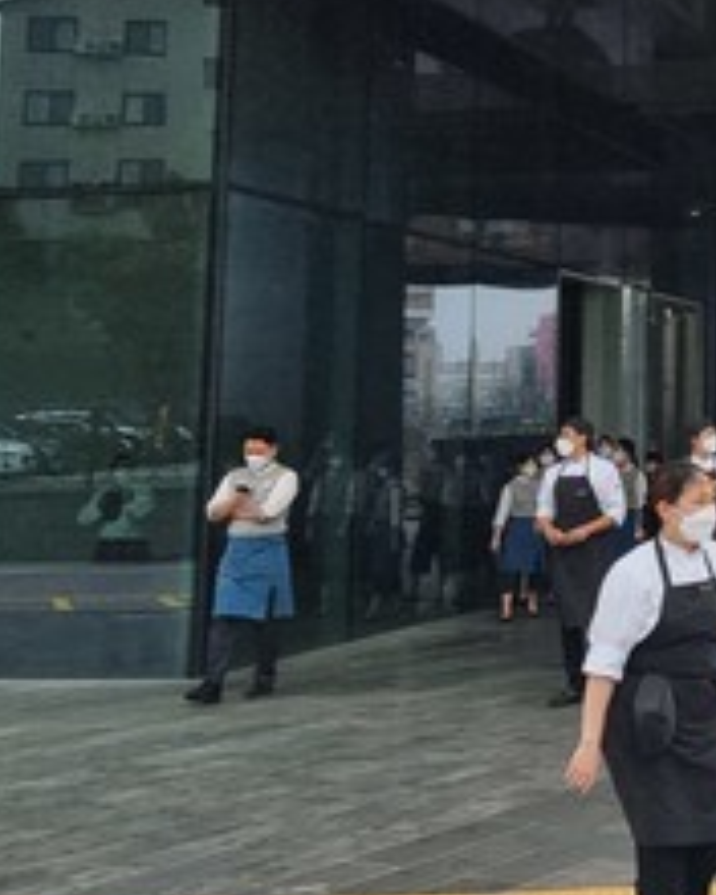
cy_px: 232
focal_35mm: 64
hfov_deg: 21.5
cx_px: 936
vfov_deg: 29.2
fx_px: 1695
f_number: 1.8
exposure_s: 1/323
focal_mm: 6.7
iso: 50
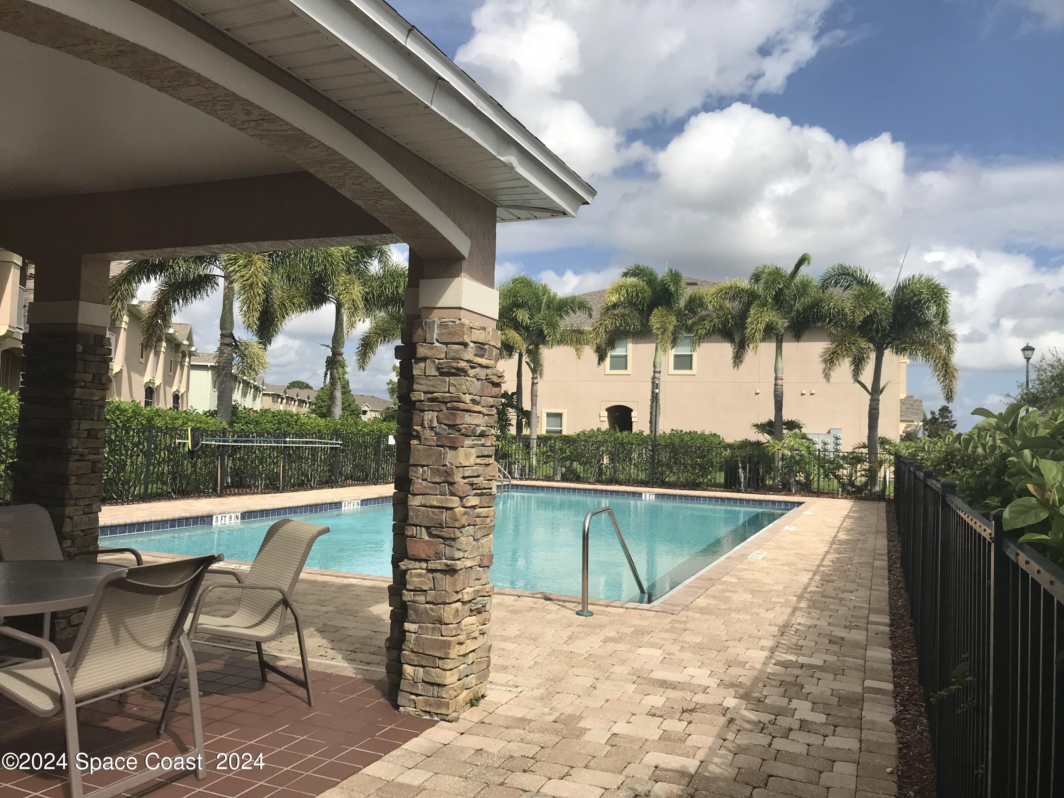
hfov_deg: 63.4
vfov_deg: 49.7
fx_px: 861
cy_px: 399
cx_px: 532
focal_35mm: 28
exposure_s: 1/3690
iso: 20
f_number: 1.8
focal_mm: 3.99
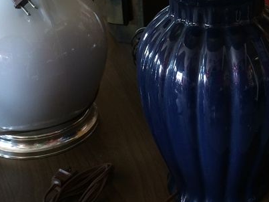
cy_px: 49
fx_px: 521
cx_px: 222
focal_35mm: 67
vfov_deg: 21.7
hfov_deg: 28.3
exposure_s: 1/30
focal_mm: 4.12
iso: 125
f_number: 2.2
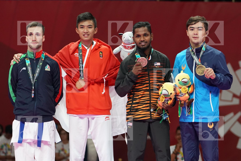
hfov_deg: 8.7
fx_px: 1586
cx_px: 120
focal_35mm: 237
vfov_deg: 5.8
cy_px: 80
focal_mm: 158
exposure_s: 1/500
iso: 3200
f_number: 4
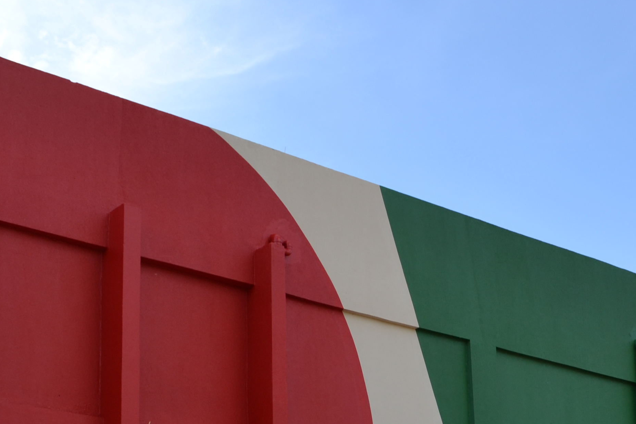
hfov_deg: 29.7
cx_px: 463
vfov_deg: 19.5
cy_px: 458
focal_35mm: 67
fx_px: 1184
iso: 100
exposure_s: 1/200
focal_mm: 18
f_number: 6.3
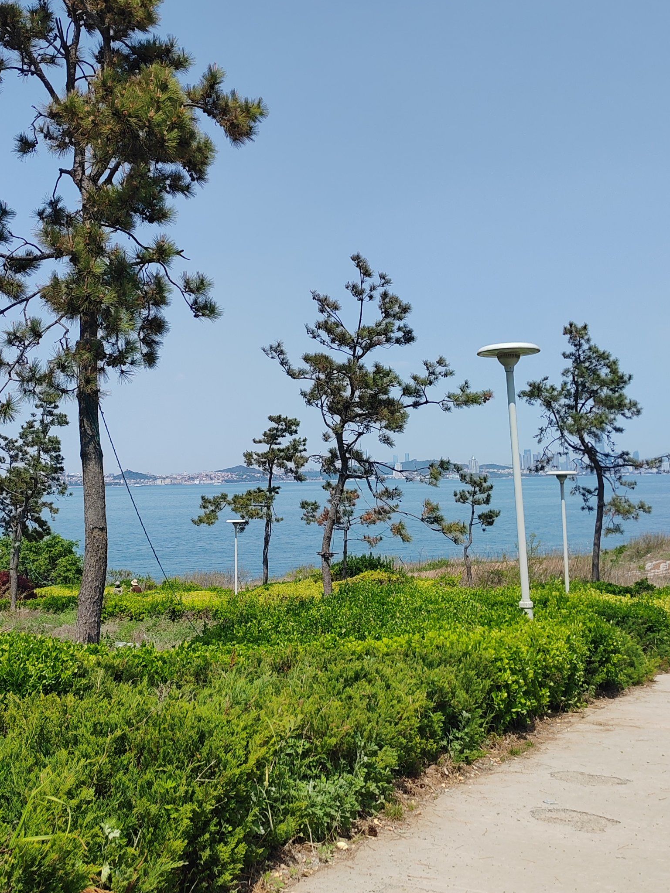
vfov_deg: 50.9
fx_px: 929
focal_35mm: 36
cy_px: 346
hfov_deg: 39.6
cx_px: 286
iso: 50
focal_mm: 5.52
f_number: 1.9
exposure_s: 1/2000
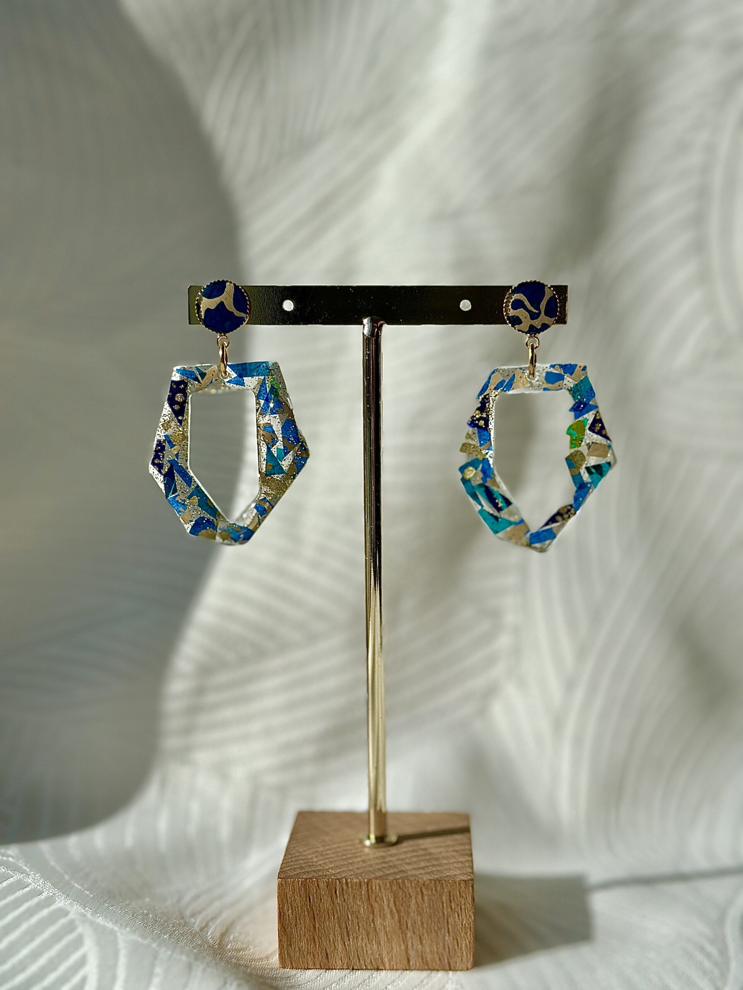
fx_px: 1374
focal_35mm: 48
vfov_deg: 39.7
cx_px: 372
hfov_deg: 30.3
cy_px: 495
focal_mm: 6.86
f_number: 1.78
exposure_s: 1/15873
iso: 100
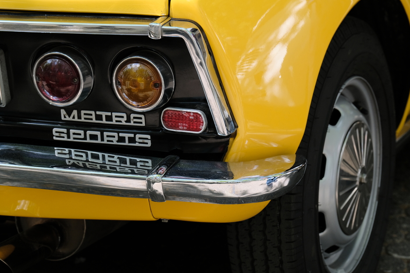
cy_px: 132
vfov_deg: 11.9
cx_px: 216
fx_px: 1310
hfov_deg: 17.8
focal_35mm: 115
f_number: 5.6
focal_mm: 70
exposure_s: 1/320
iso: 640
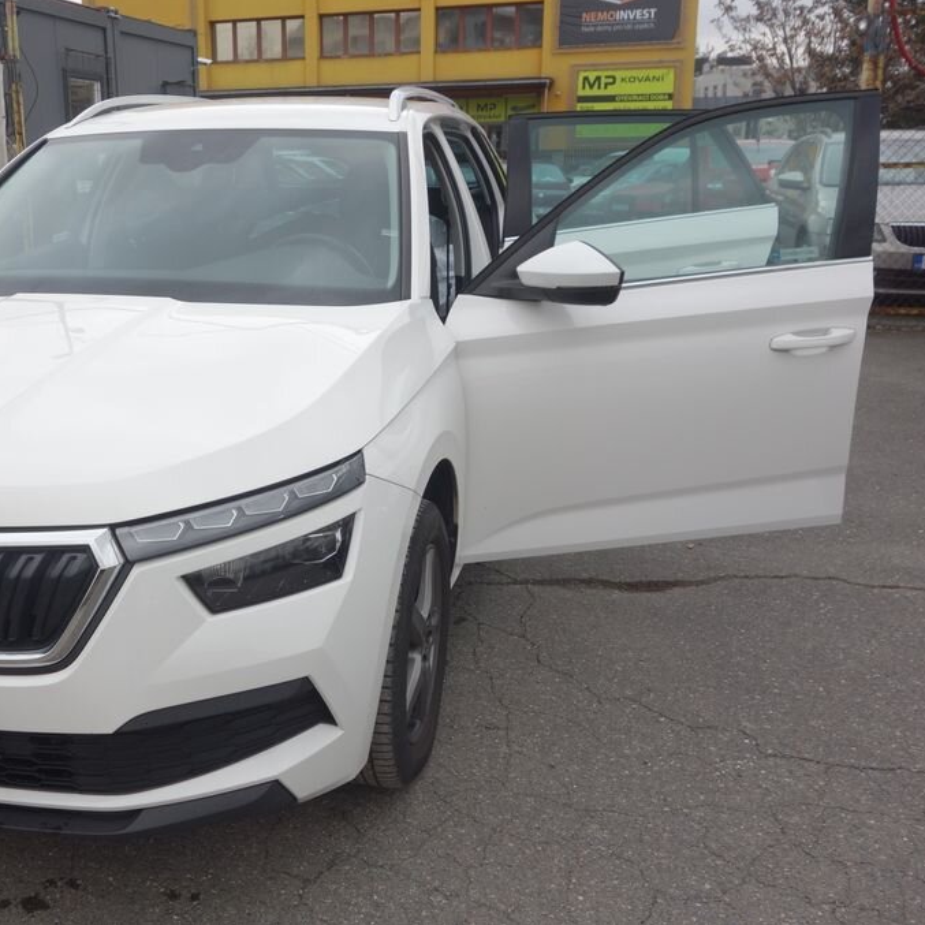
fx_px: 1088
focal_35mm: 36
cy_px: 460
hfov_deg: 45.1
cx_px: 279
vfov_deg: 46.0
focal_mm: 10.4
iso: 125
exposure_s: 1/100
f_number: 4.5
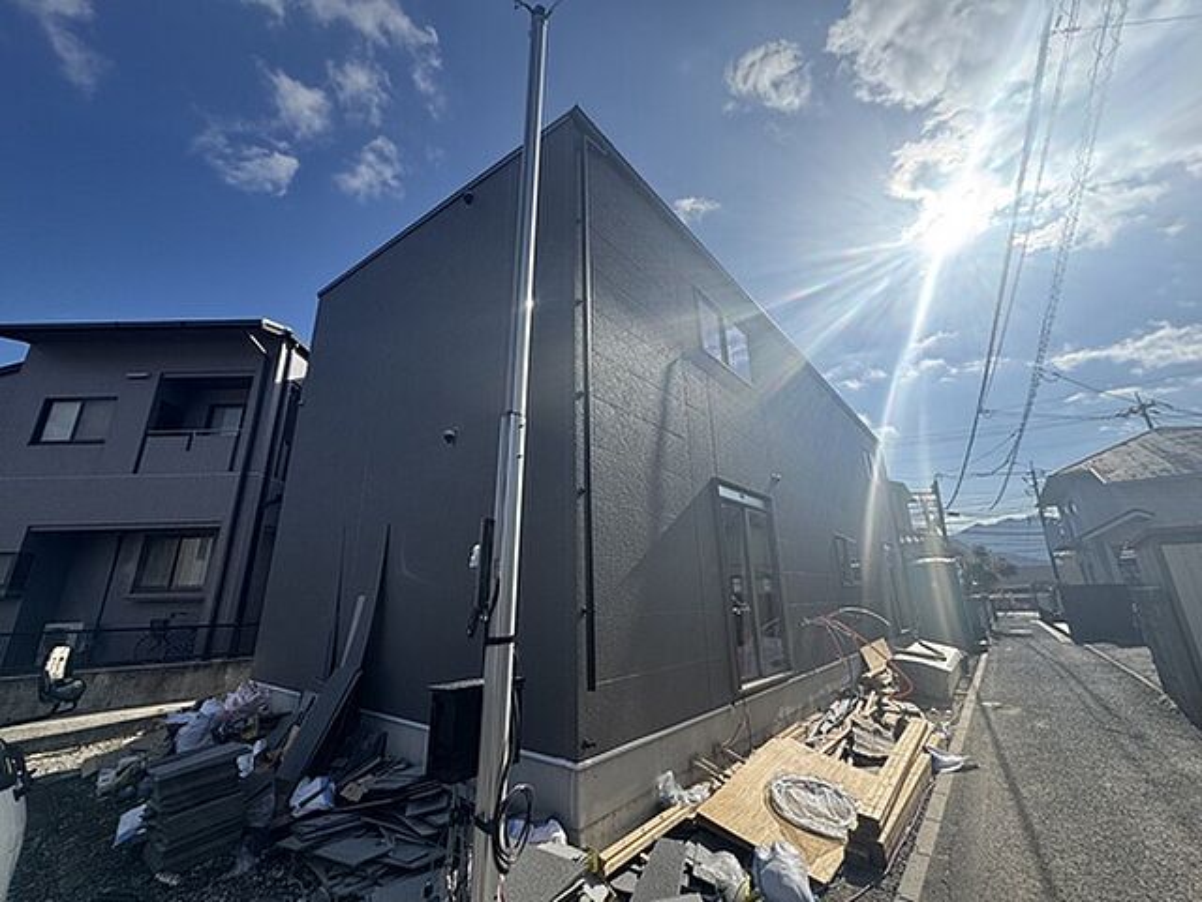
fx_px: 486
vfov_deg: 85.7
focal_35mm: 14
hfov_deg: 102.1
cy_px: 451
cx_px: 601
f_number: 2.2
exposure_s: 1/2674
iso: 50
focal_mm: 2.22
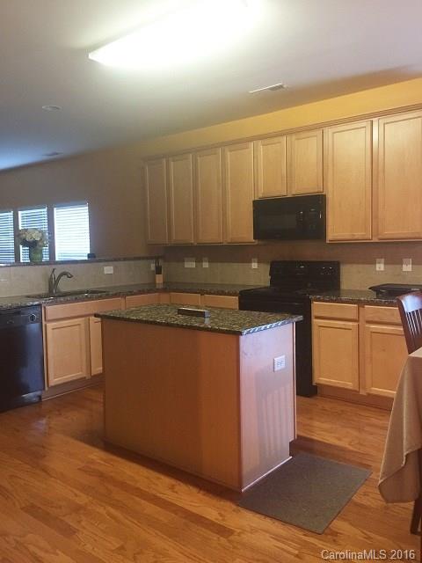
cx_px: 211
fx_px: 471
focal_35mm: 29
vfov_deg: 61.7
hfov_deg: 48.2
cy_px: 282
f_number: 2.2
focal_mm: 4.15
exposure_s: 1/10
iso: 125
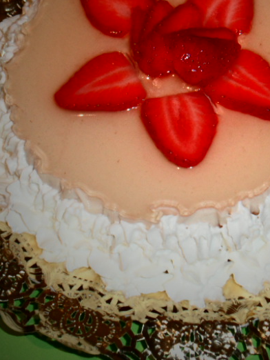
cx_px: 207
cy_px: 102
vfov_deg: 19.9
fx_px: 1018
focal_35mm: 98
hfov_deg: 15.0
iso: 200
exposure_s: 1/45
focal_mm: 8.2
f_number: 3.8
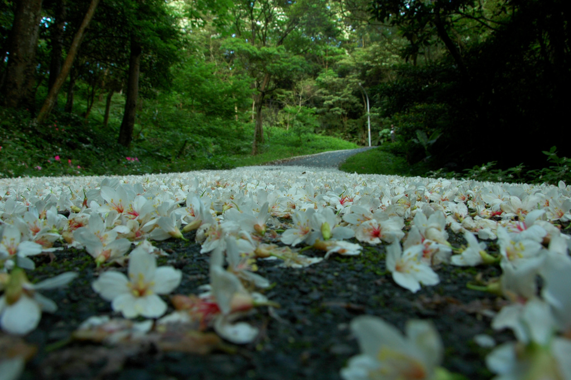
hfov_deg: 67.4
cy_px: 190
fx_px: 428
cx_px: 286
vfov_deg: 47.9
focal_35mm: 27
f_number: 8
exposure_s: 1/8
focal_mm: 18
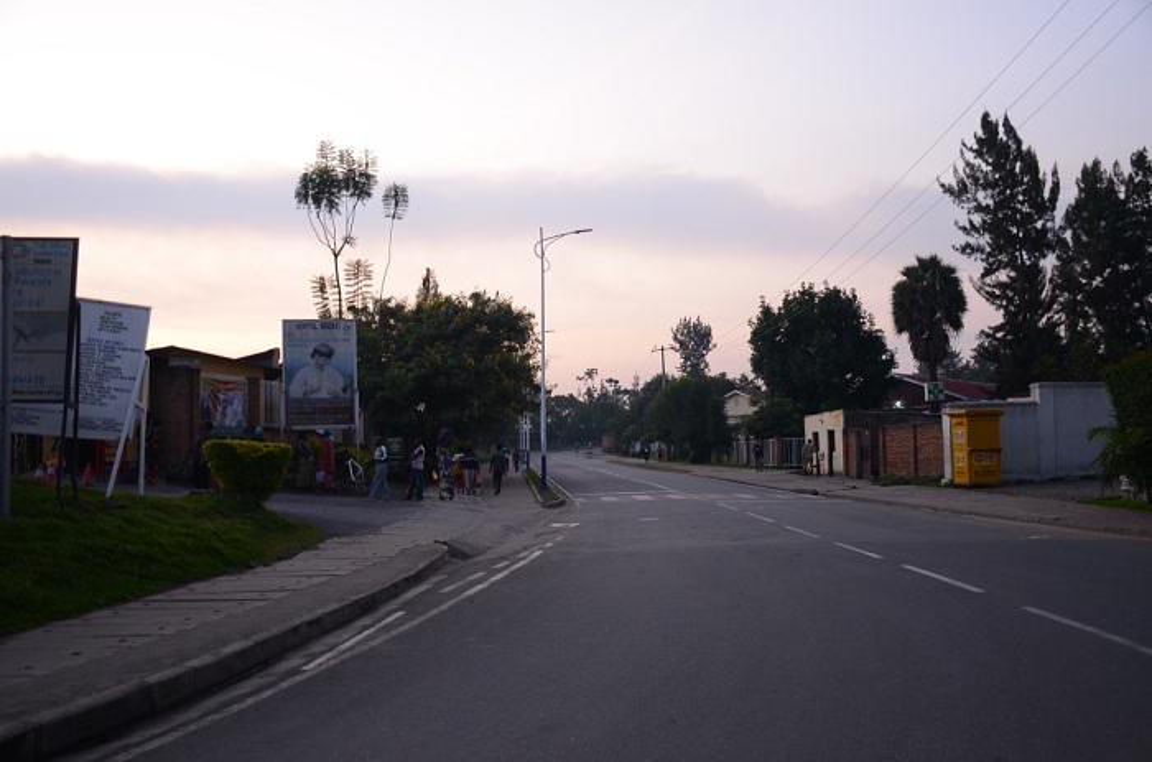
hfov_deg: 53.2
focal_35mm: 36
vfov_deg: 36.7
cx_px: 576
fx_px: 1149
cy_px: 381
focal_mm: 24
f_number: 3.8
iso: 500
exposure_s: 1/20
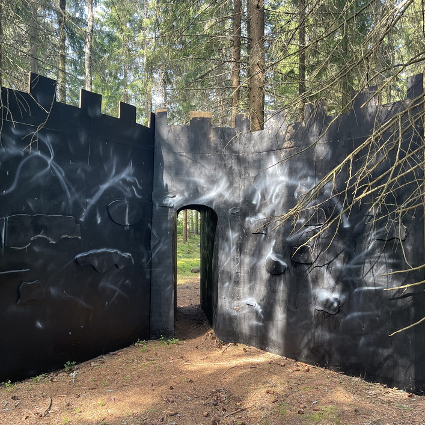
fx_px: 417
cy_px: 211
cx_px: 213
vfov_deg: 54.0
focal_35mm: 30
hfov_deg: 54.0
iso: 125
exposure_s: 1/121
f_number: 1.6
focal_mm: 5.1
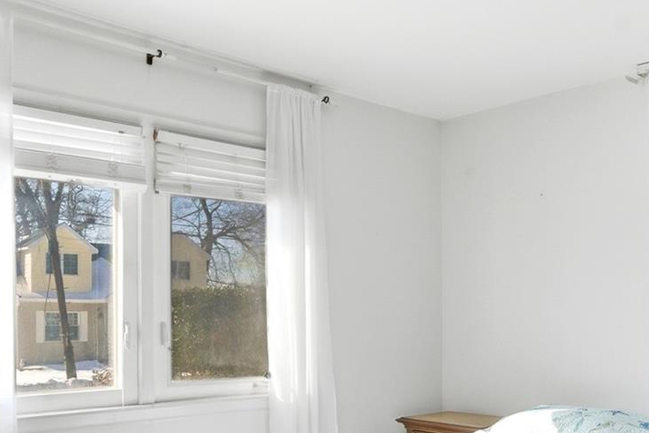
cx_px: 440
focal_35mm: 39
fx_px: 703
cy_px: 319
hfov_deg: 48.6
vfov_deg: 33.6
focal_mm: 14
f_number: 8
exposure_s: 1/4000
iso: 500
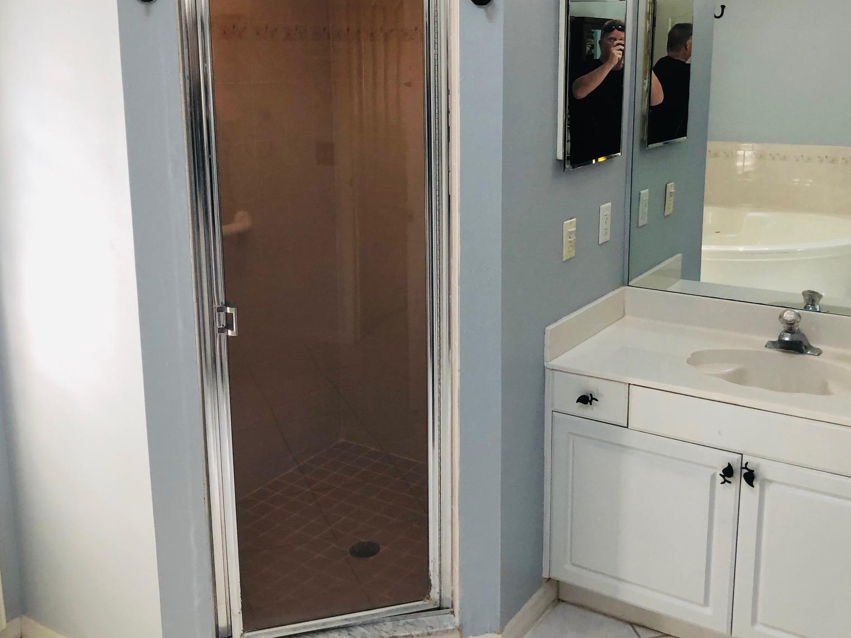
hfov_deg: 50.1
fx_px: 909
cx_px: 465
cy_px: 249
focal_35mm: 37
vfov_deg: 38.5
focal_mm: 3.99
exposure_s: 1/30
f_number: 1.8
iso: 25
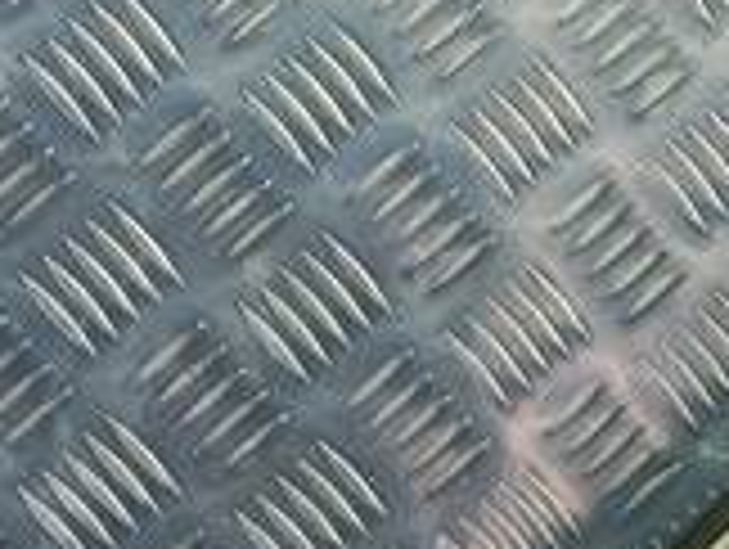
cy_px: 1408
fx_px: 3332
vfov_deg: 8.4
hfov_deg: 11.7
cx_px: 1206
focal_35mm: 158
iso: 40
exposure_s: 1/50
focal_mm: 4.6
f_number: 1.8
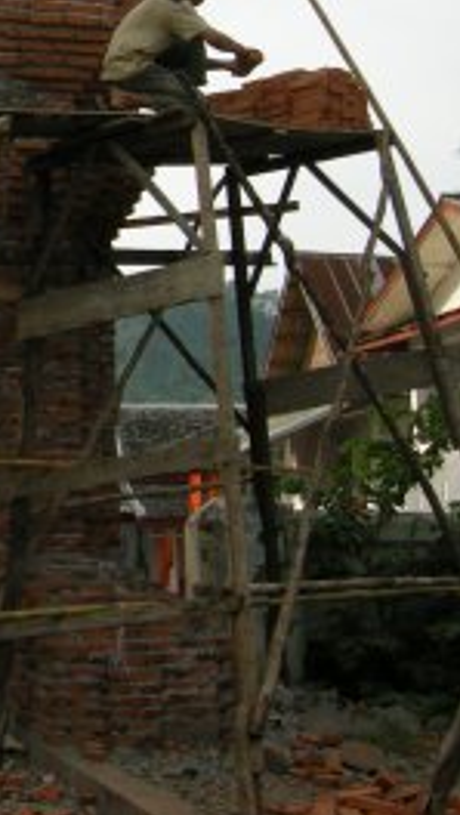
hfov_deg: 12.1
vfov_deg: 22.3
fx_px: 2055
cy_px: 241
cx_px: -275
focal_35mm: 95
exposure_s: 1/148
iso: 64
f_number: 4.8
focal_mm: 7.5
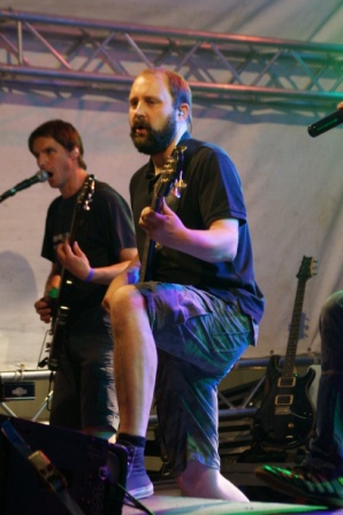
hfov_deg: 11.4
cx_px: 172
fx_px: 1718
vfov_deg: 17.1
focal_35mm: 120
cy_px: 258
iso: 3200
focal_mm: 80
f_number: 5.6
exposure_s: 1/100
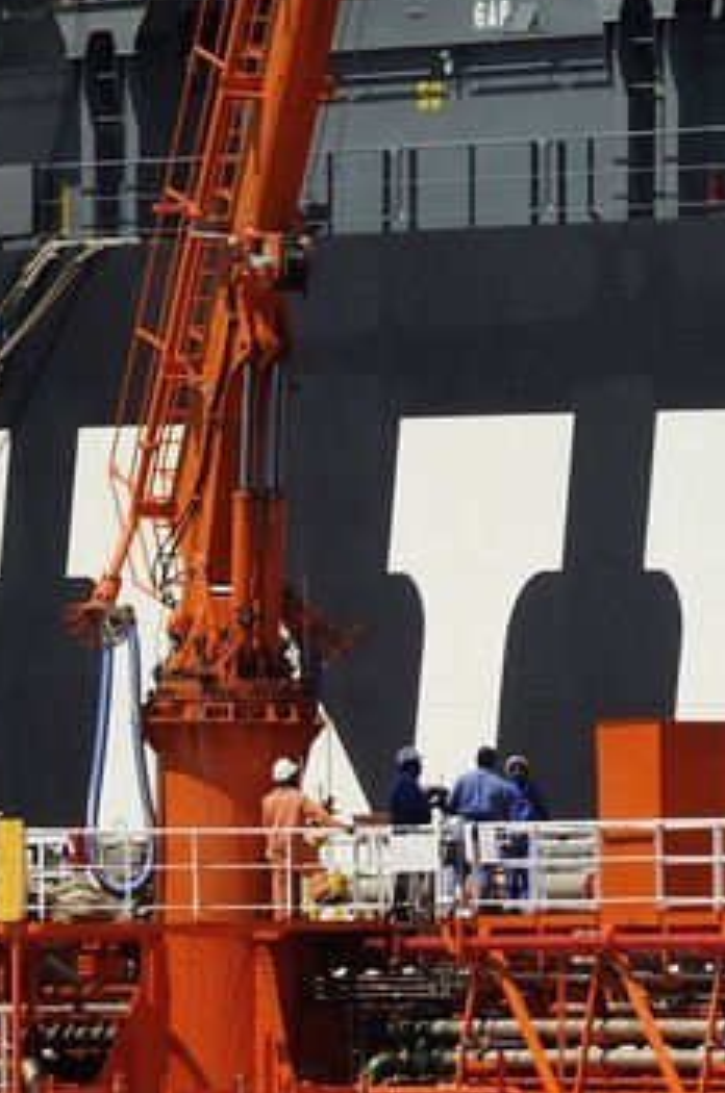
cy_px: -100
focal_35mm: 778
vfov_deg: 2.7
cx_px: -884
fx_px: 23594
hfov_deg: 1.8
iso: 200
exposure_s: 1/250
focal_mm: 170
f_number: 11
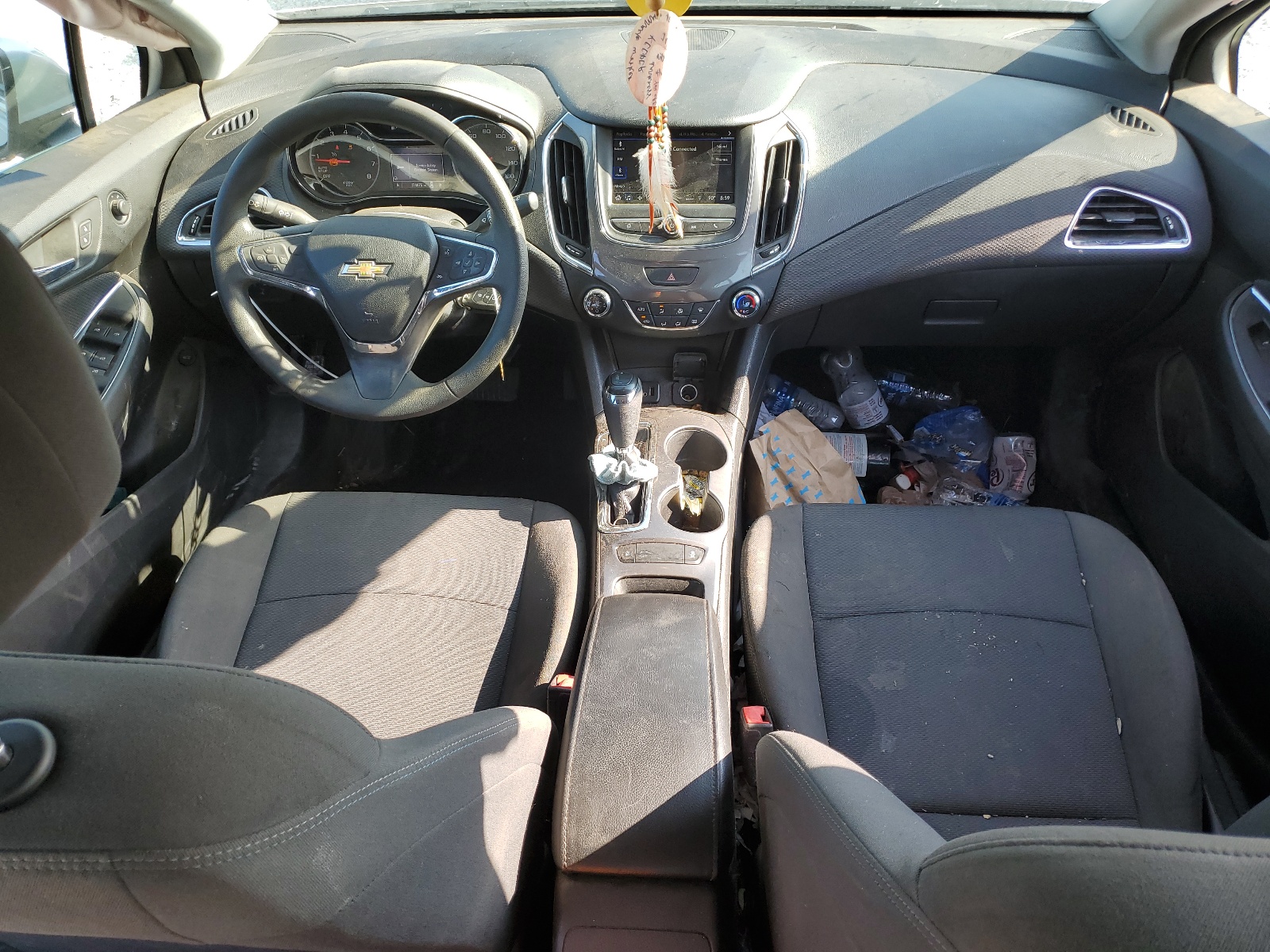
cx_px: 635
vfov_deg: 53.1
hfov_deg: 67.3
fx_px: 954
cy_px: 476
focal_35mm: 26
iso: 50
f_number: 1.5
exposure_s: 1/270
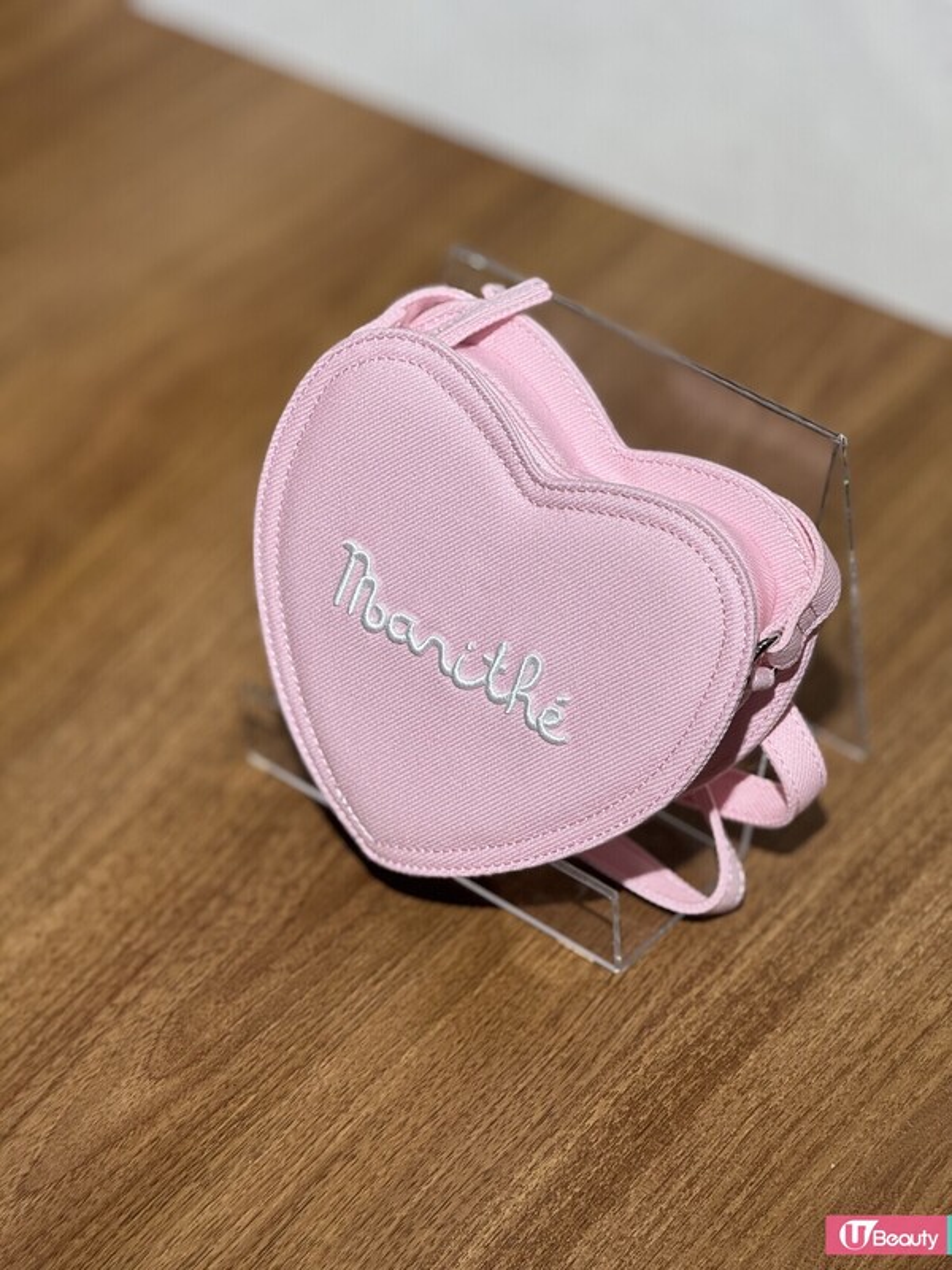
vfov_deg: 16.4
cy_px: 635
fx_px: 4400
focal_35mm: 120
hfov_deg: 12.3
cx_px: 476
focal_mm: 15.66
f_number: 2.8
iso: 80
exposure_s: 1/100
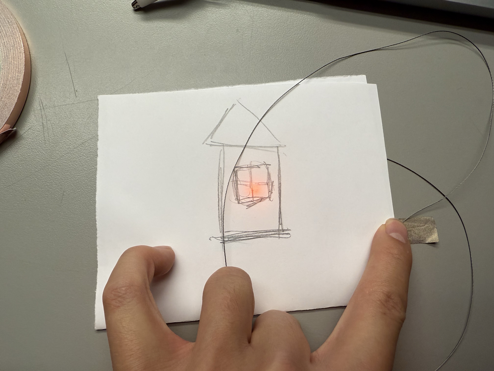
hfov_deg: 71.6
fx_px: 343
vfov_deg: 56.8
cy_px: 186
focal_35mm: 24
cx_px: 247
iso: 160
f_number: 2.2
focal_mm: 2.22
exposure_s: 1/120
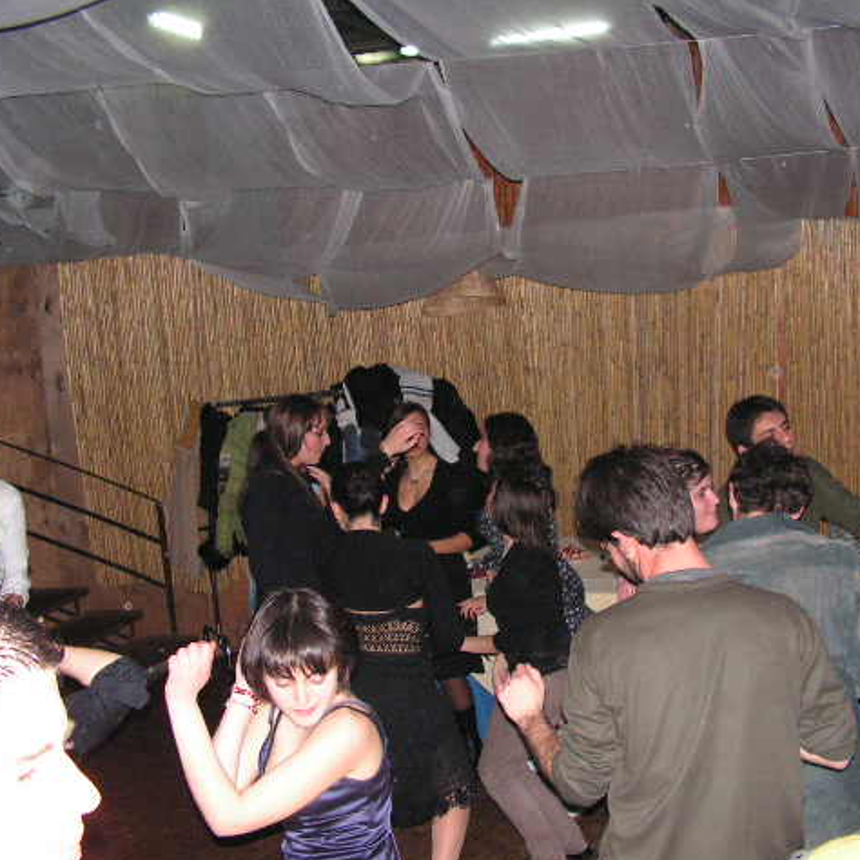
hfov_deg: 39.1
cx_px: 495
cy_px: 434
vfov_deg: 39.2
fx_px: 1209
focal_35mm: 43
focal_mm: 6
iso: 200
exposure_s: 1/40
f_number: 3.2
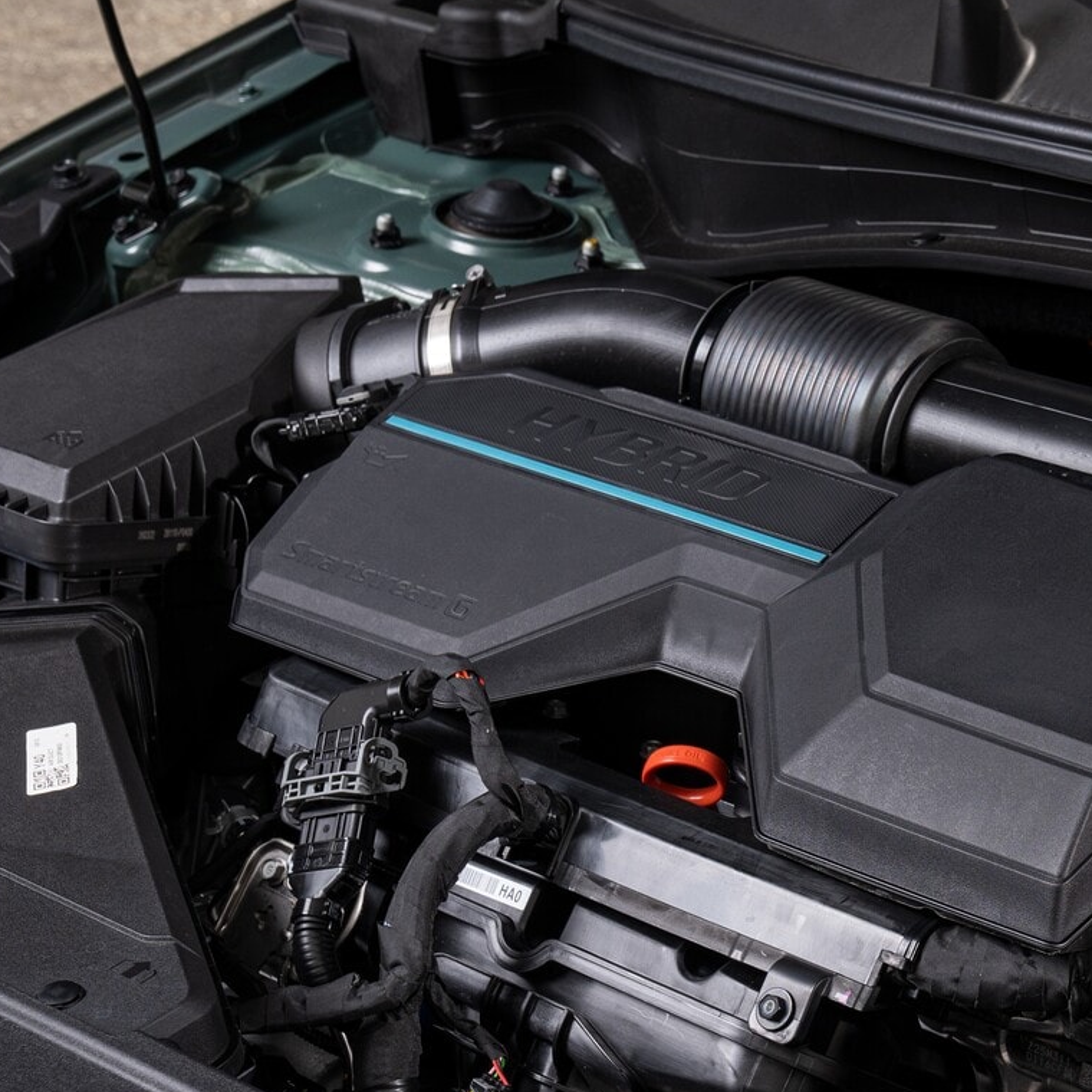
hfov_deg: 19.1
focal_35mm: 88
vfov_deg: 19.6
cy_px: 813
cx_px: 1111
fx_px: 3141
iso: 160
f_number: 7.1
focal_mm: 41
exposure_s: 1/200
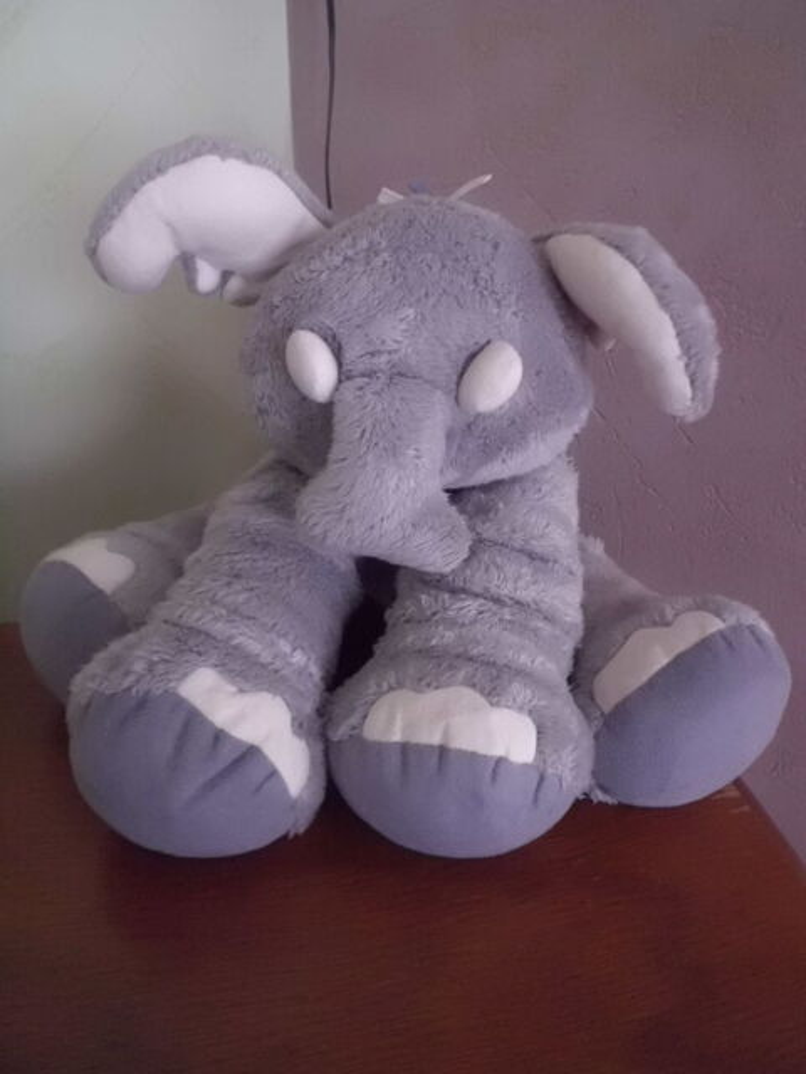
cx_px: 403
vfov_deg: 67.3
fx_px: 807
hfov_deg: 53.1
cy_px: 537
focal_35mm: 26
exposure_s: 1/80
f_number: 3.2
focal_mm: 4.6
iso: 800
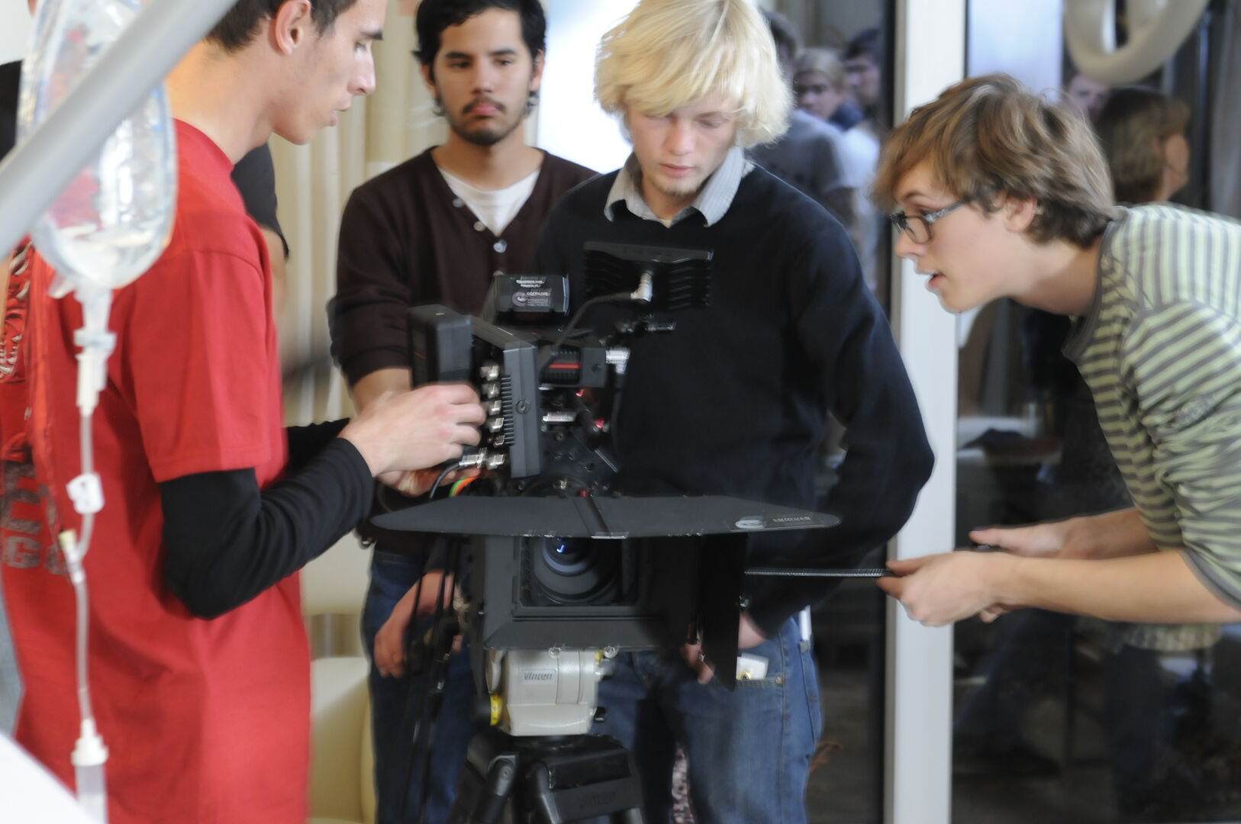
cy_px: 412
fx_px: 3099
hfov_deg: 22.6
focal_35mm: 90
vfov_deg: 15.2
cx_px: 620
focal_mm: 60
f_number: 5
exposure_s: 1/8
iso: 800
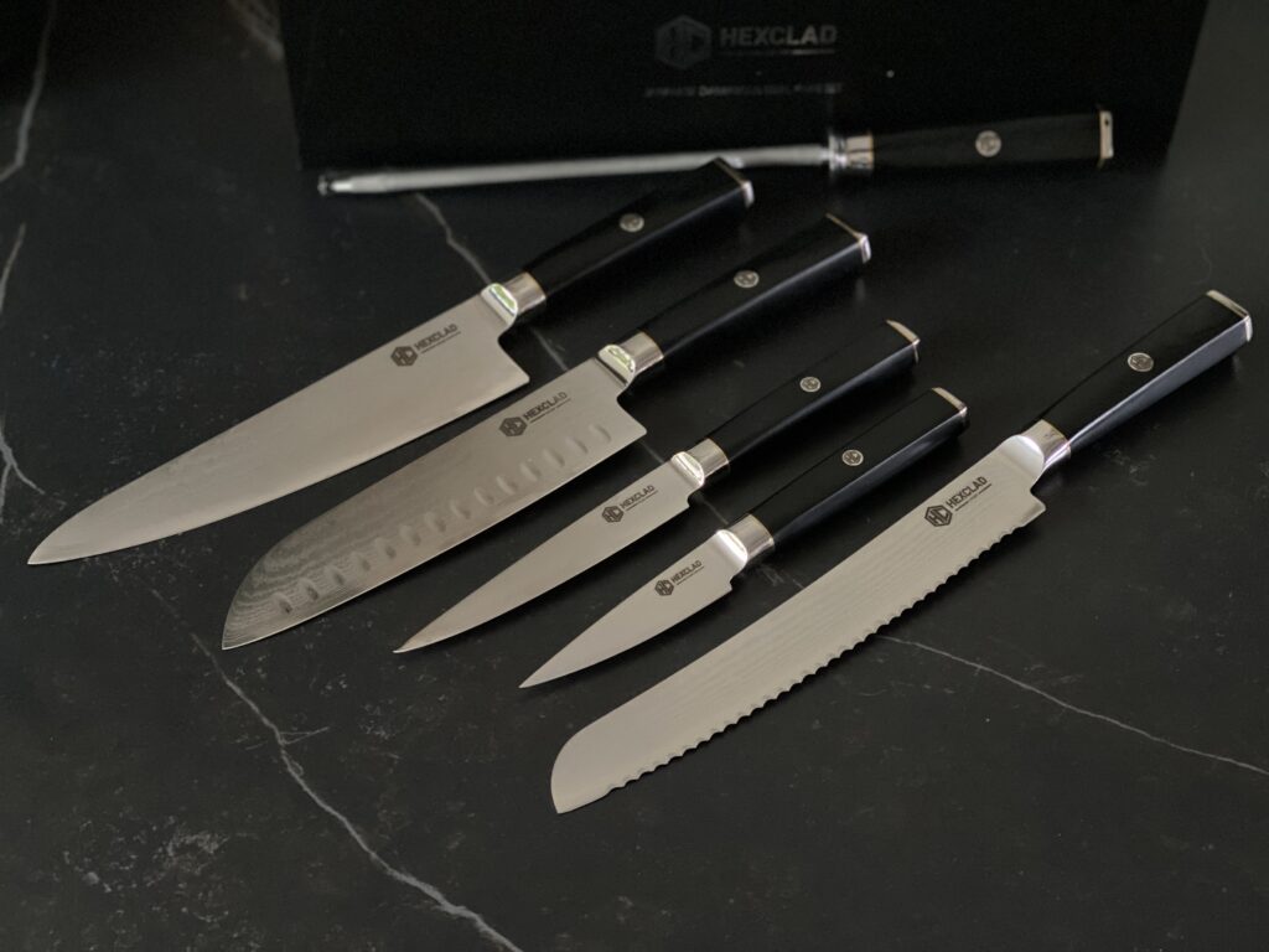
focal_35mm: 52
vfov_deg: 28.0
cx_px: 634
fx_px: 1906
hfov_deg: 36.8
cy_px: 476
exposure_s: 1/40
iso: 320
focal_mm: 6
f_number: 2
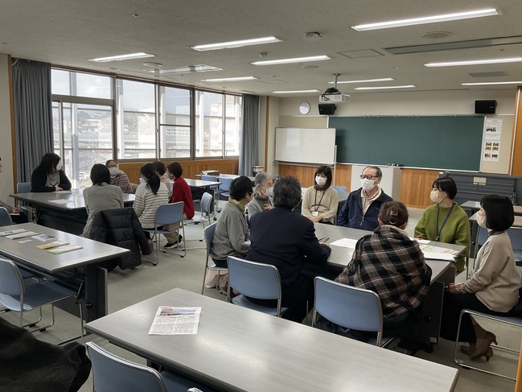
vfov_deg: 48.2
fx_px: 437
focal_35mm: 29
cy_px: 196
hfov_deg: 61.7
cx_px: 261
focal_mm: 3
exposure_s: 1/120
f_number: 1.8
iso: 50
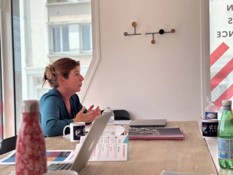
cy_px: 88
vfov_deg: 30.3
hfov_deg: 39.7
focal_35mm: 48
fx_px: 323
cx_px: 116
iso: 80
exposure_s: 1/1133
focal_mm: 6.9
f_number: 1.8
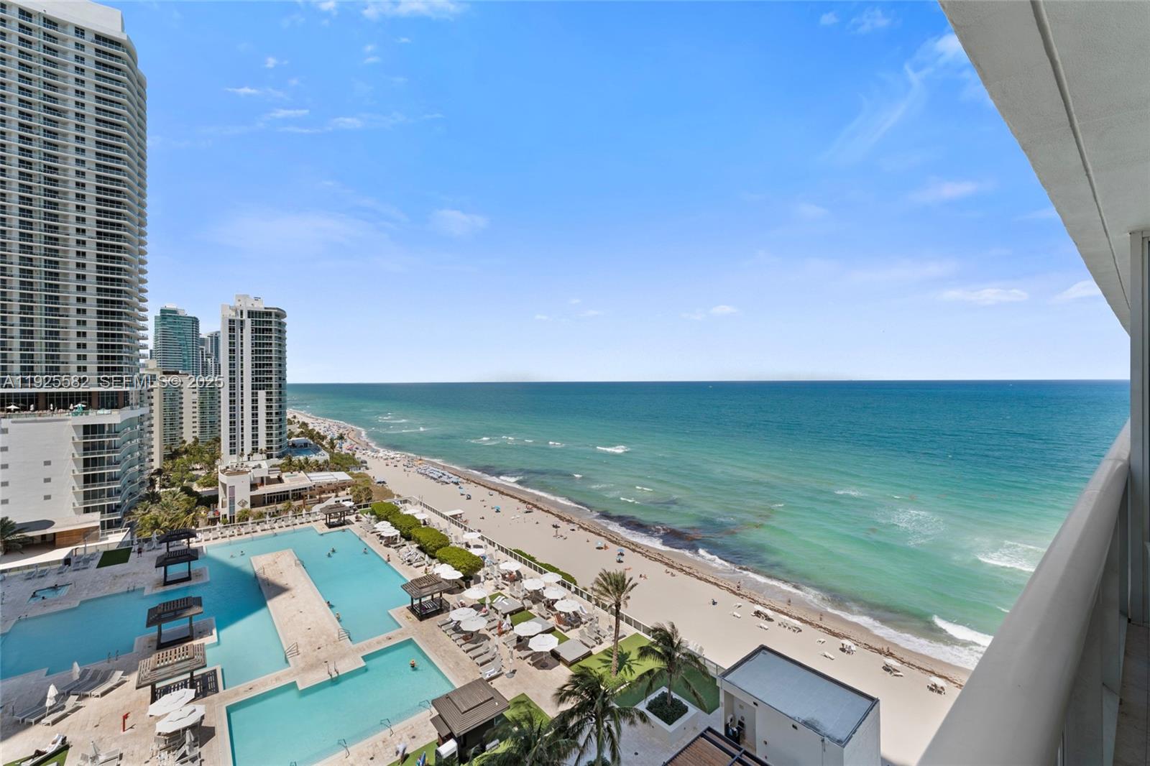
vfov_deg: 81.2
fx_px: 447
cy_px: 383
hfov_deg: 104.3
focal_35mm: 14
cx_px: 575
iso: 320
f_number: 9
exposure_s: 1/200
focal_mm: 14
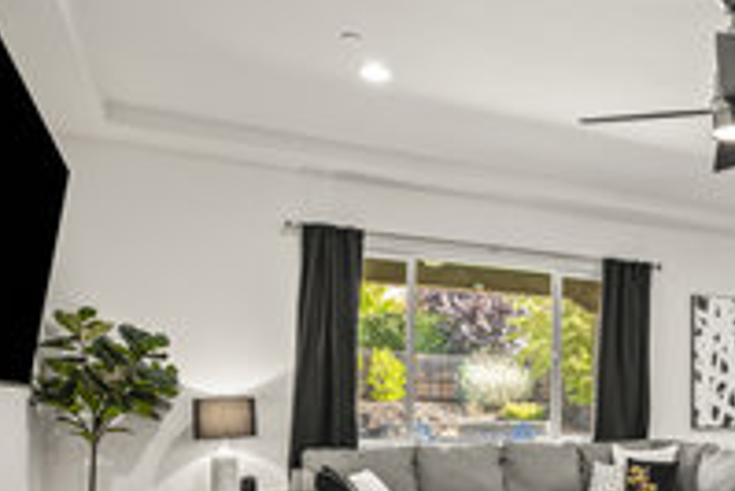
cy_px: 410
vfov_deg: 36.3
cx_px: 608
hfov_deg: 50.5
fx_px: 715
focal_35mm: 35
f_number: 8
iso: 200
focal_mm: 16
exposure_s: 1.6
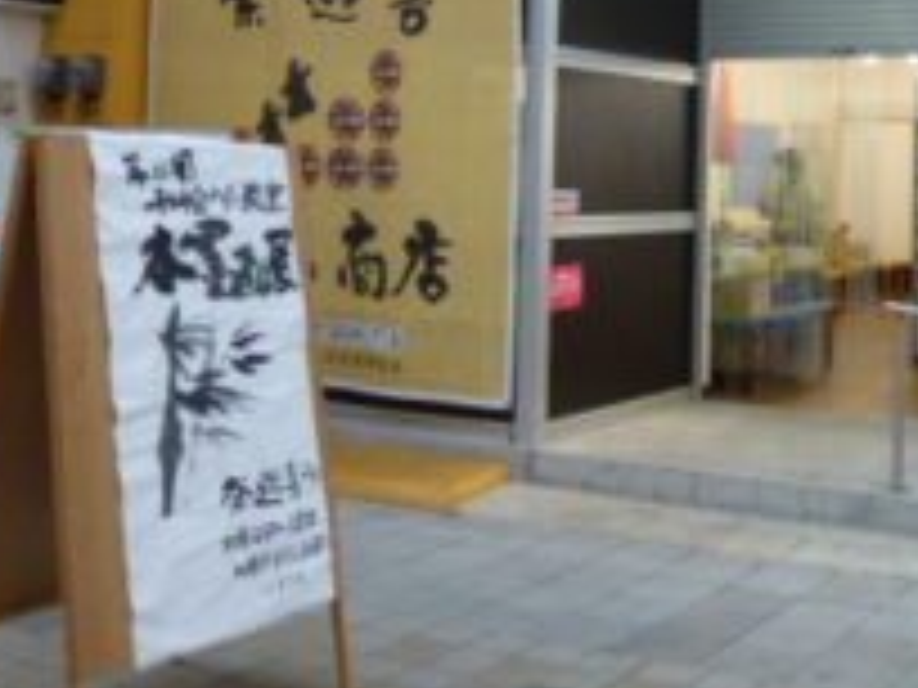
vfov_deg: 25.9
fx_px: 1432
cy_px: 25
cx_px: 752
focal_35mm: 54
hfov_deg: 34.3
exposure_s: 1/60
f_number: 2.8
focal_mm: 4.3
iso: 320
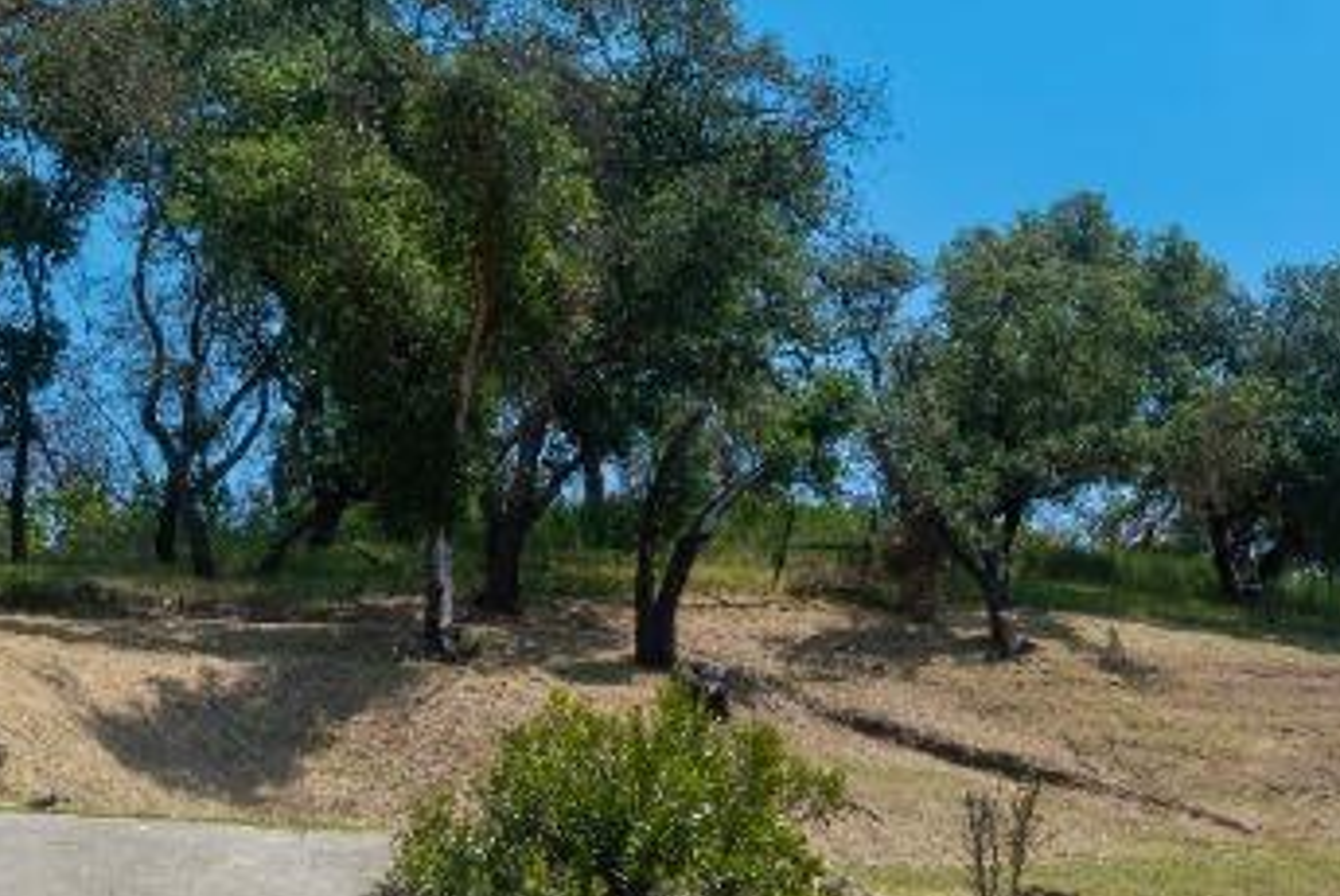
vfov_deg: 21.9
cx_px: 756
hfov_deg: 32.8
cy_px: 756
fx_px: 2272
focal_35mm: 61
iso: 100
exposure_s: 1/160
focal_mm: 14
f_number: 10
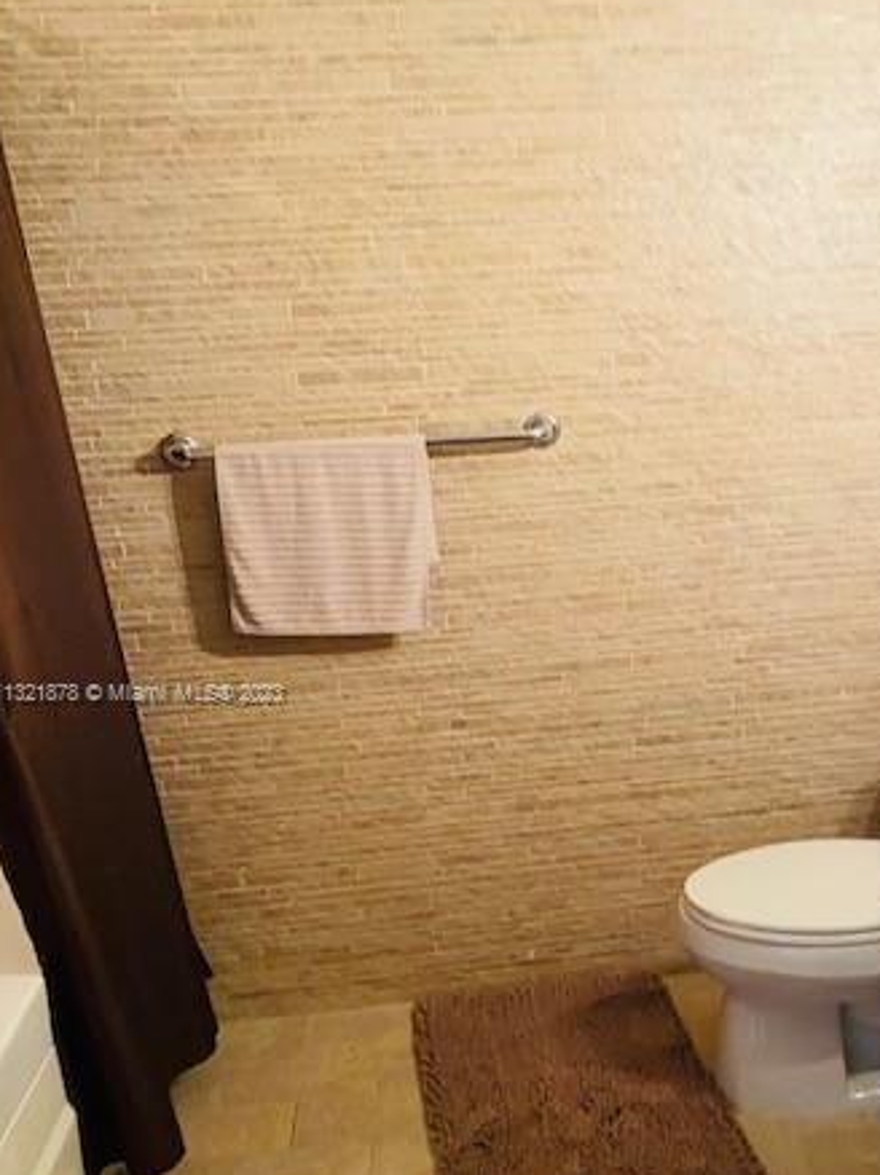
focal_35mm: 38
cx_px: 620
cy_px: 695
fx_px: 1289
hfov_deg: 37.1
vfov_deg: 48.8
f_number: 1.8
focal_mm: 4.25
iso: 400
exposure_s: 1/40
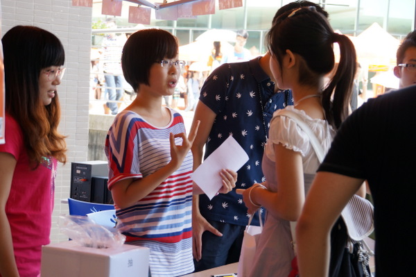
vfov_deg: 18.5
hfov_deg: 27.5
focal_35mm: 74
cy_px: 138
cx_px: 208
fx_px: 849
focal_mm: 49
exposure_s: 1/160
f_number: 5
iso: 400
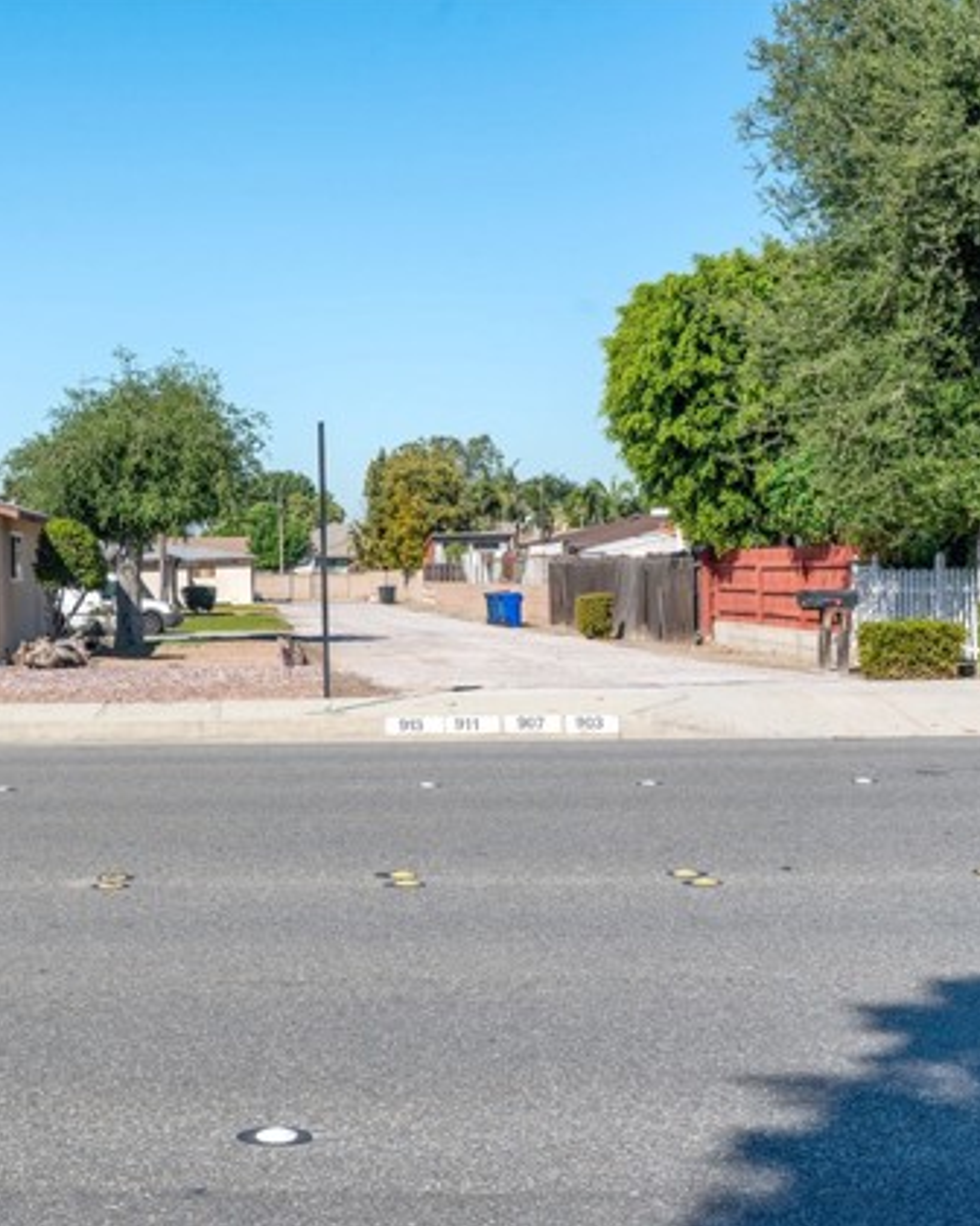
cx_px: 114
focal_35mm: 50
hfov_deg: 29.1
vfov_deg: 37.3
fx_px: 1813
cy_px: 613
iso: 125
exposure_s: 1/640
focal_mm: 35
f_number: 8
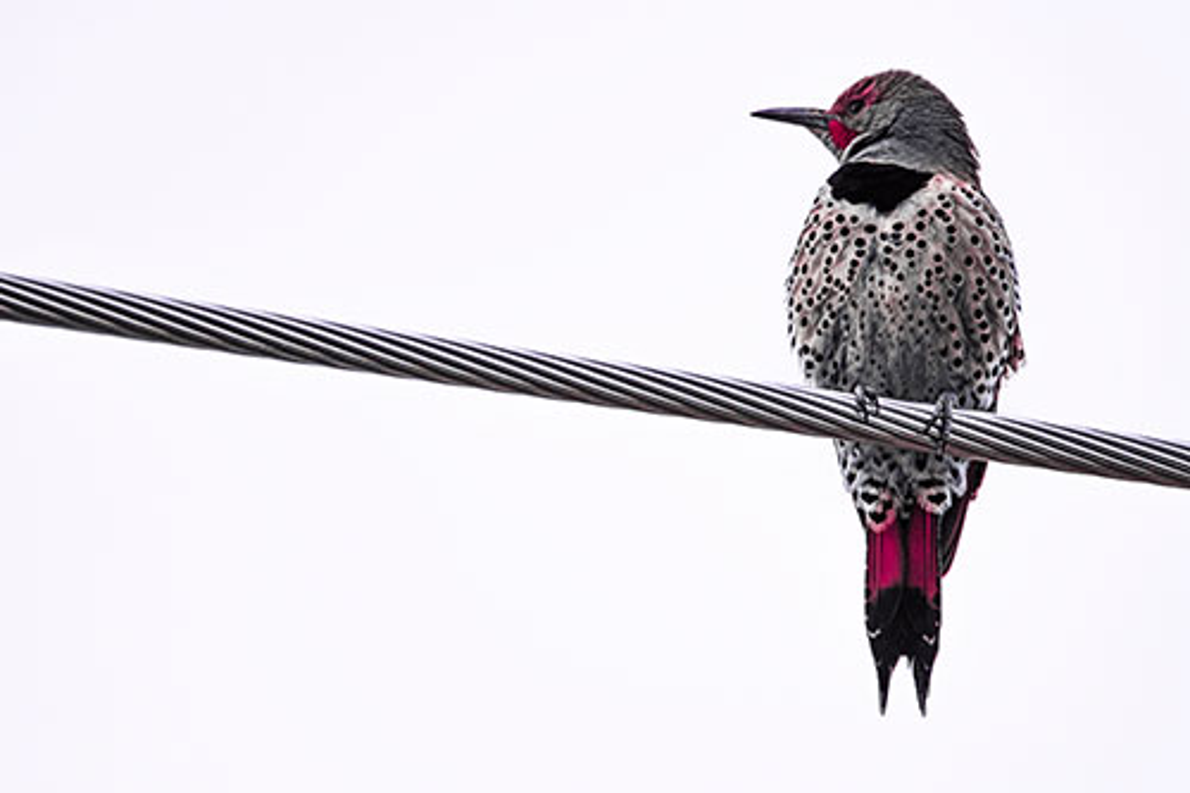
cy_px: 396
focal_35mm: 1200
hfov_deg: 1.7
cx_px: 595
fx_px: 39651
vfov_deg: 1.1
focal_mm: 1200
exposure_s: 1/1250
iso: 720
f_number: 13
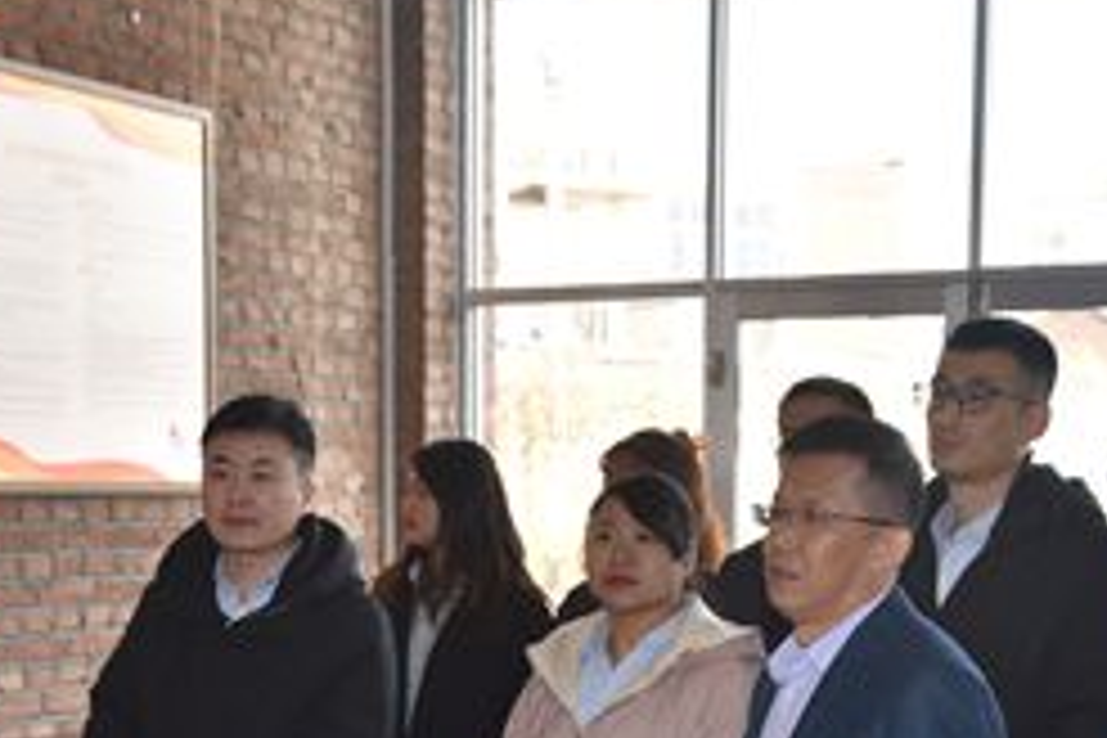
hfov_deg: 23.8
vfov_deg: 15.7
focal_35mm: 85
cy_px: 758
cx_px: 378
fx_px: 2614
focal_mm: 38
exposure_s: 1/125
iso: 800
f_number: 5.6
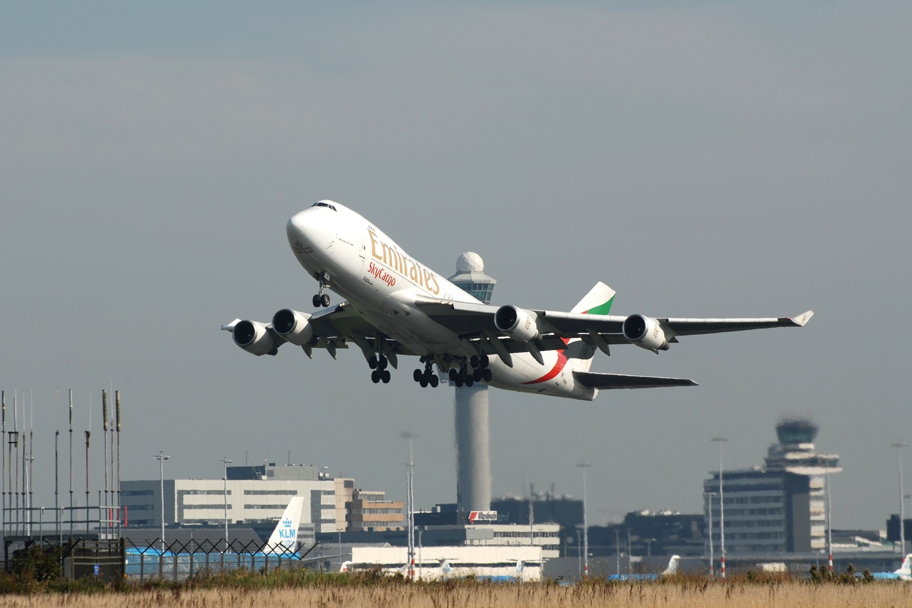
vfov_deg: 4.2
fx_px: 8358
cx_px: 456
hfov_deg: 6.2
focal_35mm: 330
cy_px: 304
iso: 125
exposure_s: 1/640
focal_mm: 220
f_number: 8
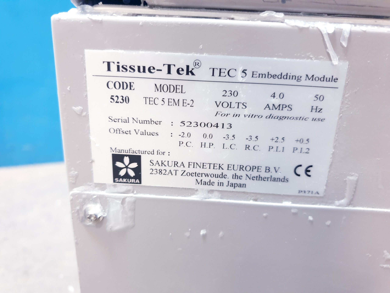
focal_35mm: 26
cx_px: 195
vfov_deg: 53.1
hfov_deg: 67.3
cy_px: 146
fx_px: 293
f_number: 1.5
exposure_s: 1/25
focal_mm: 4.3
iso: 250
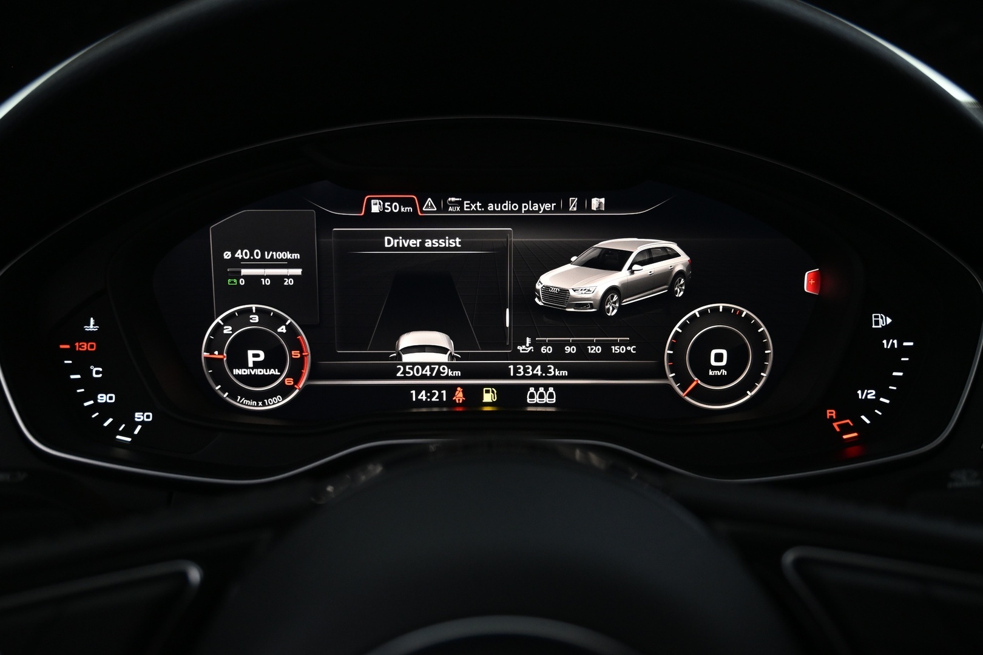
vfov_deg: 40.8
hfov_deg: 58.3
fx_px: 881
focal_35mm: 32
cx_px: 492
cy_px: 328
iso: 1250
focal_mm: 21.5
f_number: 4
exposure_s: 1/30
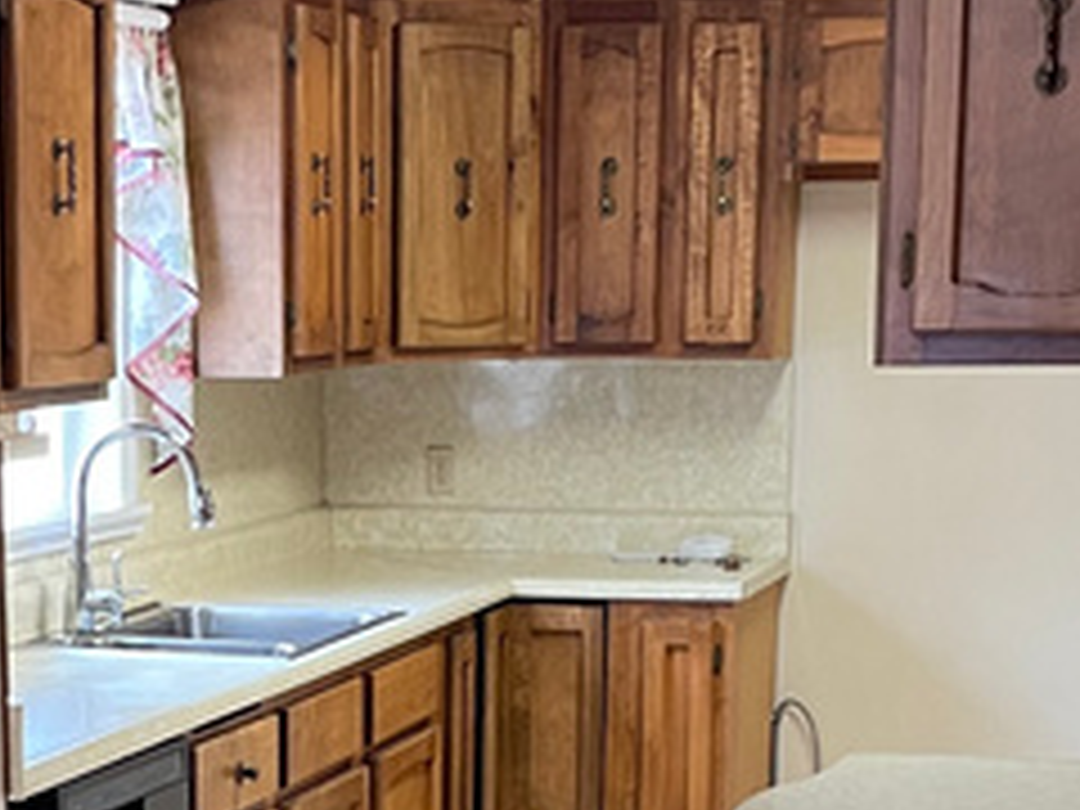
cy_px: 1130
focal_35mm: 111
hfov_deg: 17.7
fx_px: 3463
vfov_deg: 12.8
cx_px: 324
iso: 100
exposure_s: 1/60
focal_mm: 4.2
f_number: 1.6
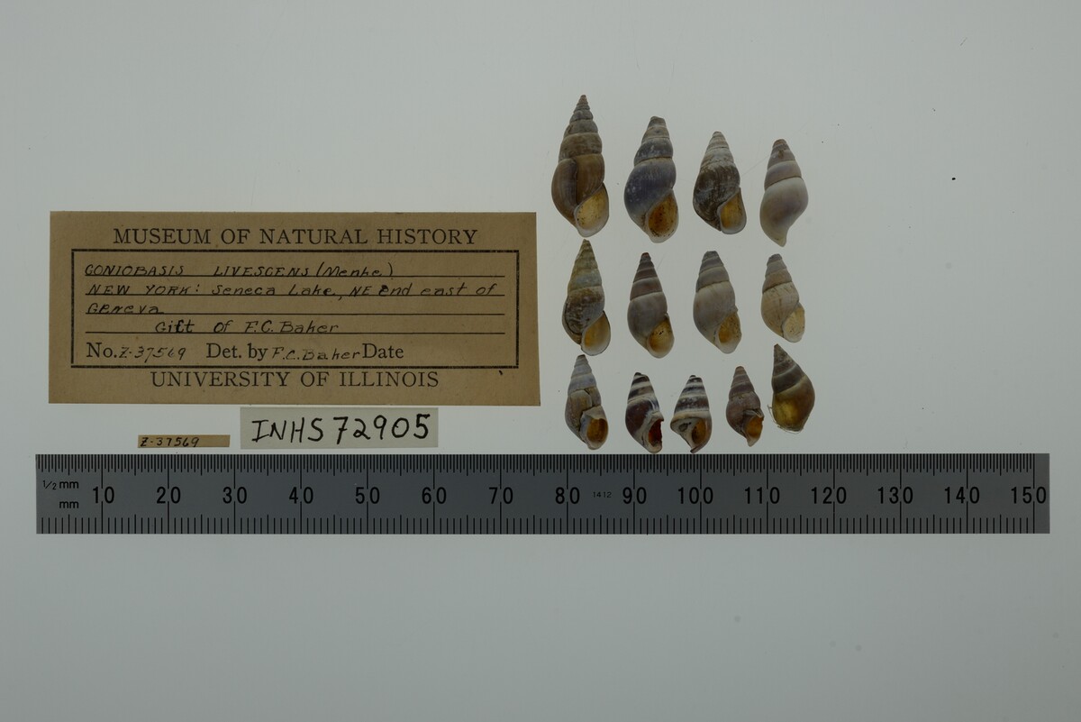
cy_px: 361
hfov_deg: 33.4
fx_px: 1802
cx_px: 540
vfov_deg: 22.6
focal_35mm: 60
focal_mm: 60
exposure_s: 1/160
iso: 100
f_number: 10
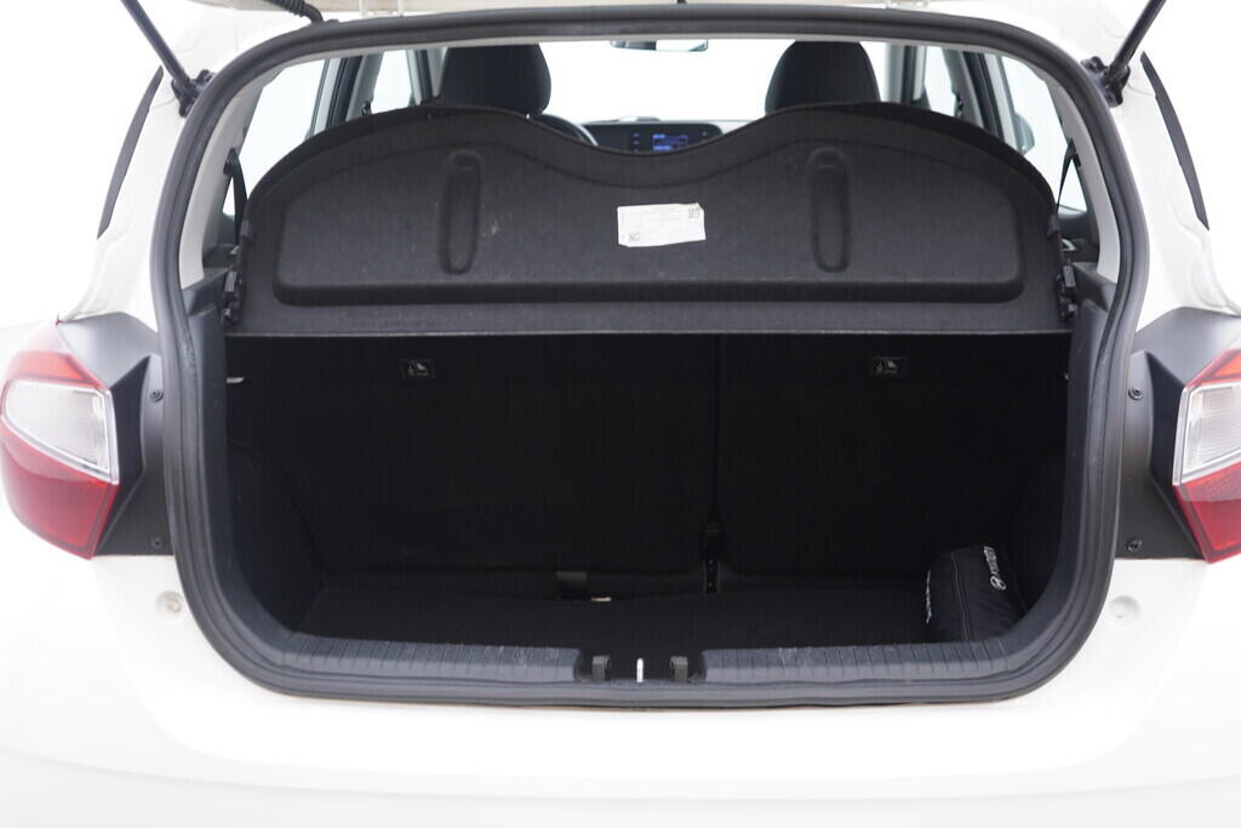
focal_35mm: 36
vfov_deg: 36.9
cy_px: 414
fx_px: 1241
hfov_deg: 53.1
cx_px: 620
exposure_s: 1/40
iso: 160
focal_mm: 24
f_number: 2.8
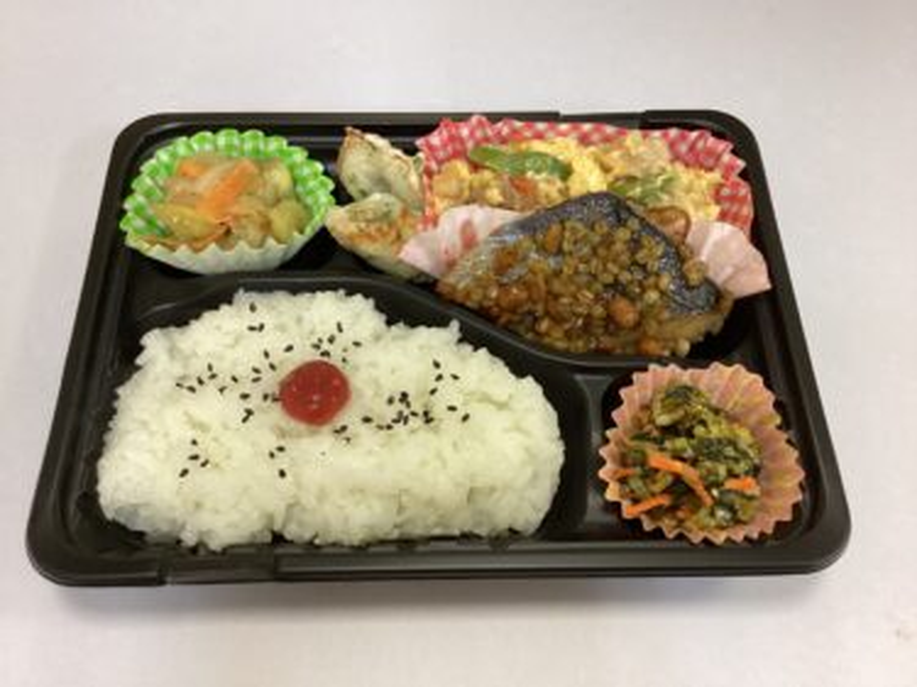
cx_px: 458
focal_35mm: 31
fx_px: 821
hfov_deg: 58.4
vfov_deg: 45.4
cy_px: 344
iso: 250
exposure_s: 1/60
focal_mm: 3.3
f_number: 2.4
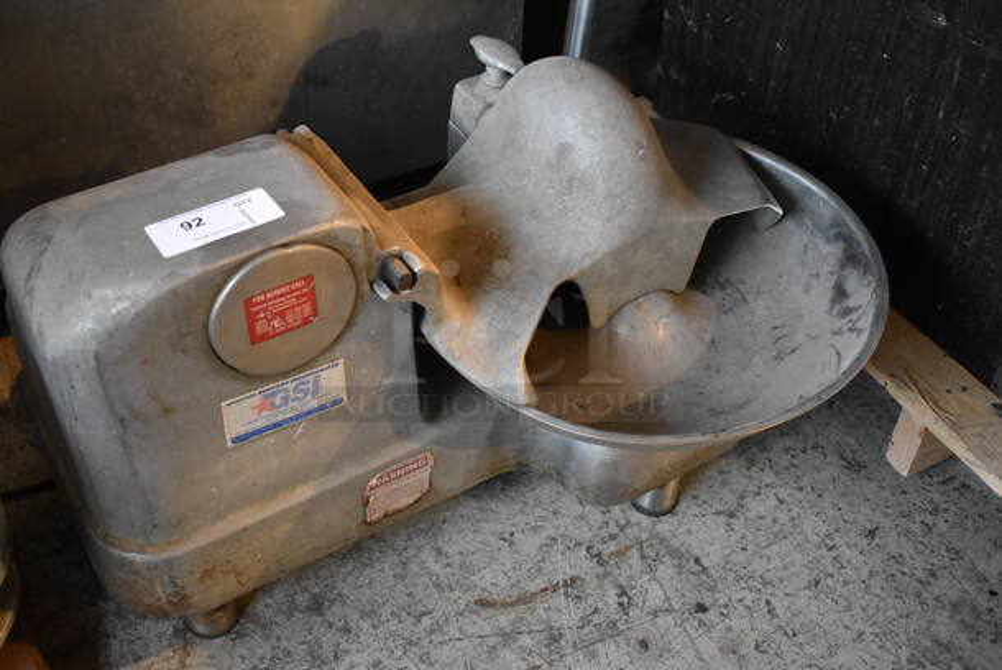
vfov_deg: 33.1
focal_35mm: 40
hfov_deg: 47.9
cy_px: 335
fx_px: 1128
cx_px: 501
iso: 3600
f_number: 4
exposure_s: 1/125
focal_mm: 27
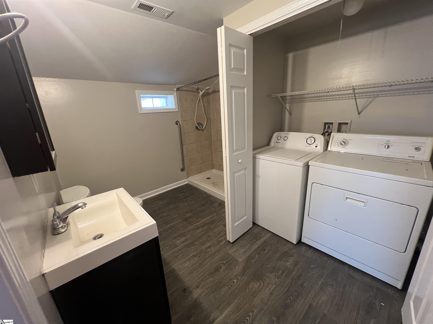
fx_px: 163
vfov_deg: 89.9
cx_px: 216
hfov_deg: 106.2
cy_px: 162
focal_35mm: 13
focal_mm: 1.57
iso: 160
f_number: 1.8
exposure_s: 1/60
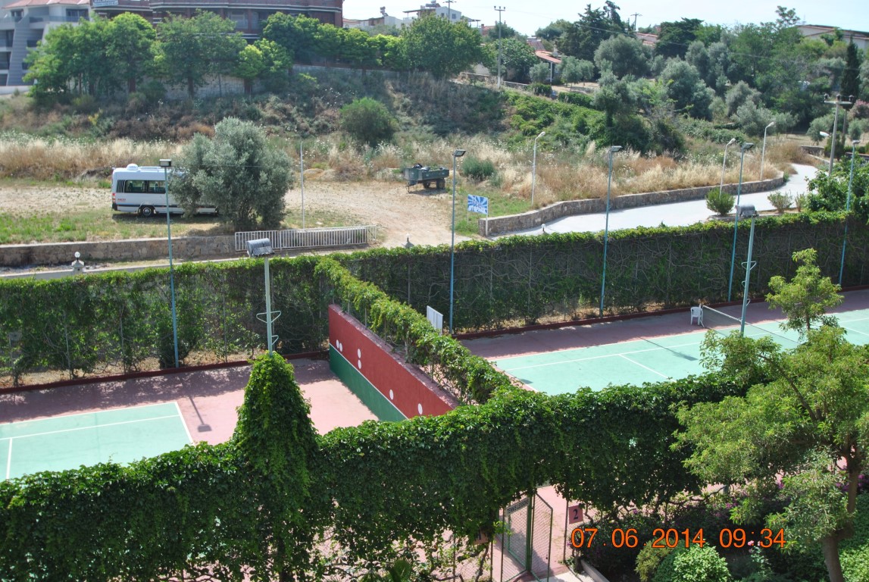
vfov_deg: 37.0
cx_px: 434
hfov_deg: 53.1
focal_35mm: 36
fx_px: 870
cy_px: 291
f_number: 7.1
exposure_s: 1/200
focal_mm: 24
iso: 100
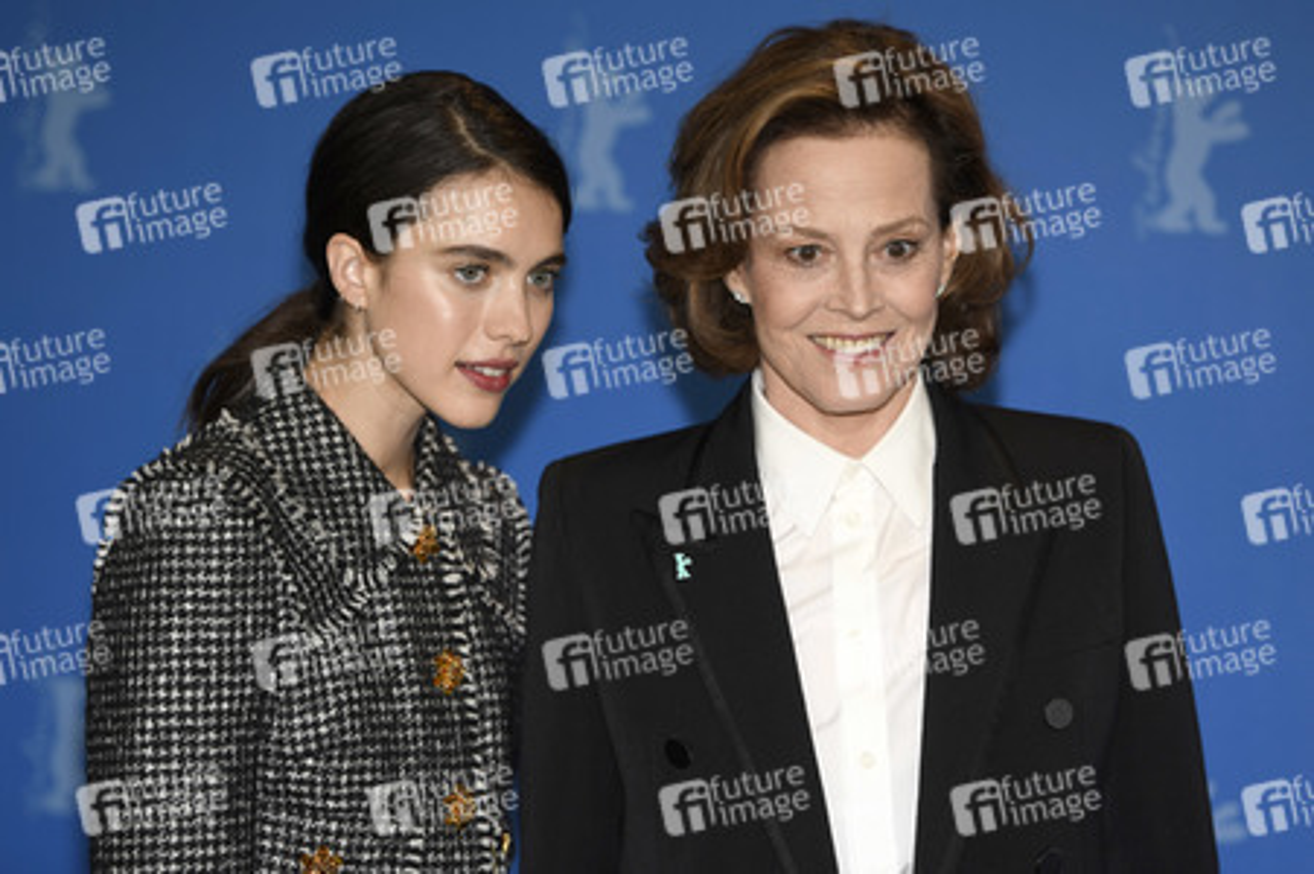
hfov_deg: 13.3
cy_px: 437
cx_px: 657
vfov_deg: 8.8
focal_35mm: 155
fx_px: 5653
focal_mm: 155
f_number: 3.5
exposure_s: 1/500
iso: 640
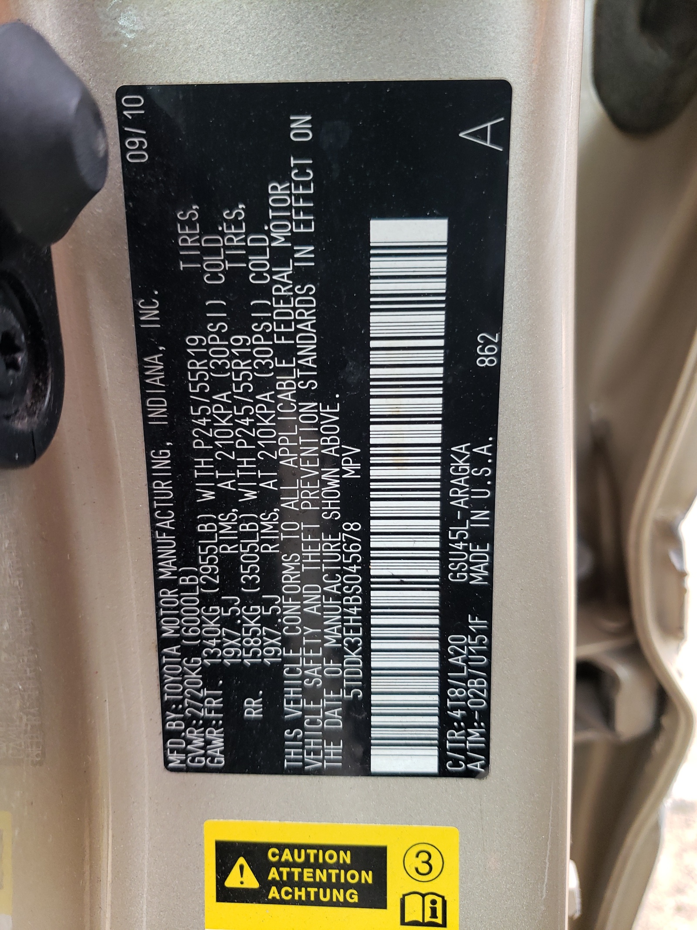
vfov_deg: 67.3
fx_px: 698
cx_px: 348
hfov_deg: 53.1
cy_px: 465
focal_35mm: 26
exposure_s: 1/120
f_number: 1.5
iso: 79
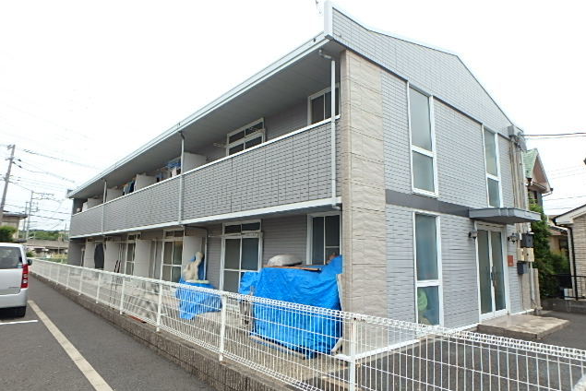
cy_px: 200
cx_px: 294
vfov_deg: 57.3
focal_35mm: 22
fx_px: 358
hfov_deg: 78.6
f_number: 3.5
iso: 125
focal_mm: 3.7
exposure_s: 1/640
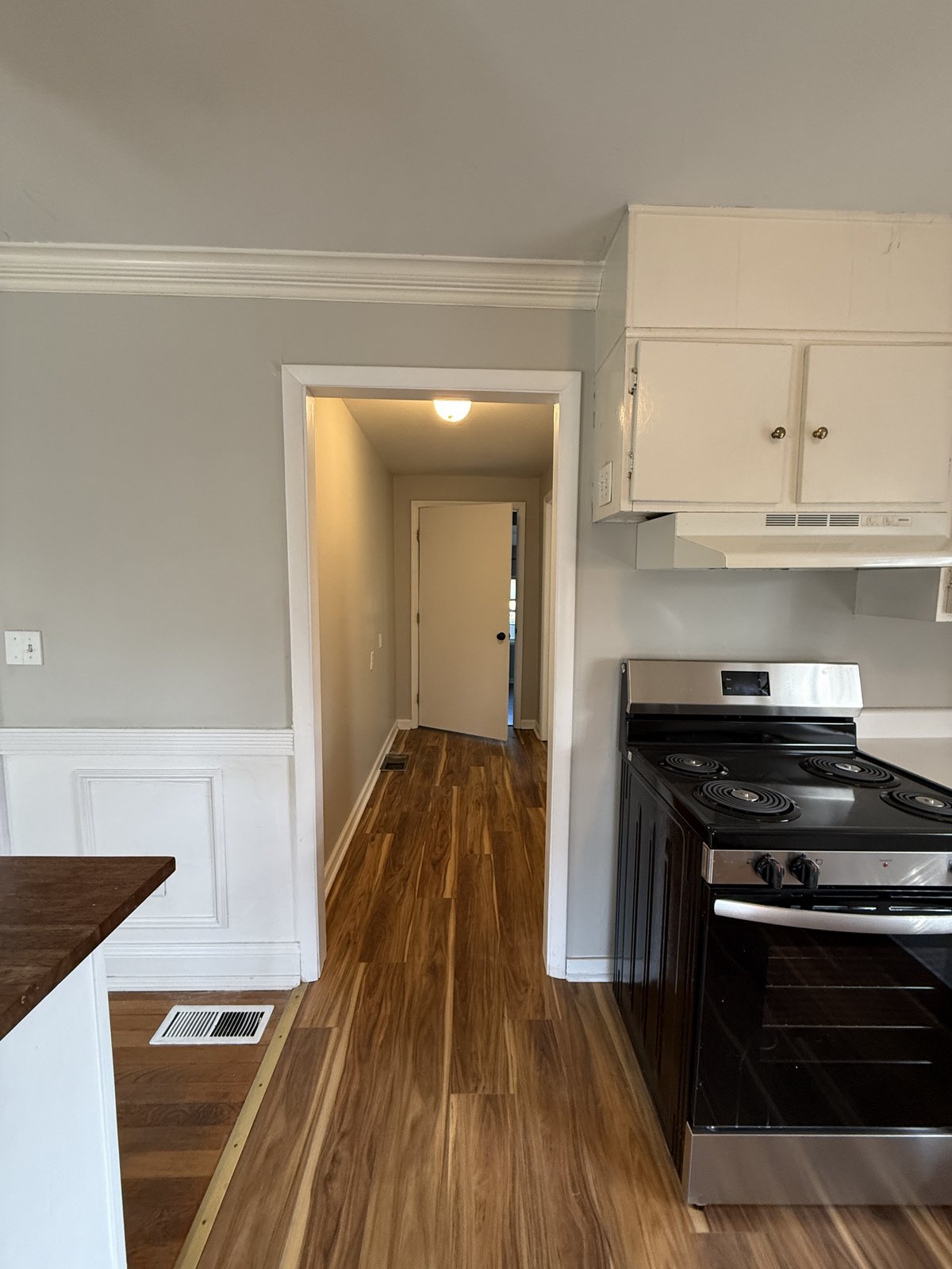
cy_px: 634
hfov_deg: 85.7
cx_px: 476
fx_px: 513
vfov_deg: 102.1
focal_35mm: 14
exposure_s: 1/60
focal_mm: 2.22
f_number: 2.2
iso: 250
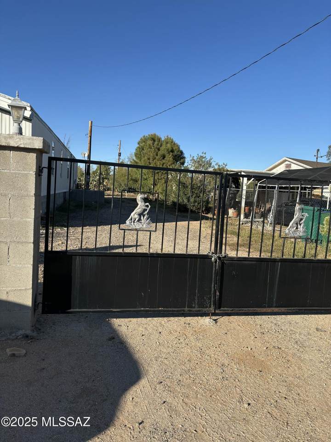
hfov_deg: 53.1
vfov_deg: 67.3
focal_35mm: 26
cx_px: 166
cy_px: 221
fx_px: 331
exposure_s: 1/2513
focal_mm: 5.96
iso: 50
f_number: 1.6
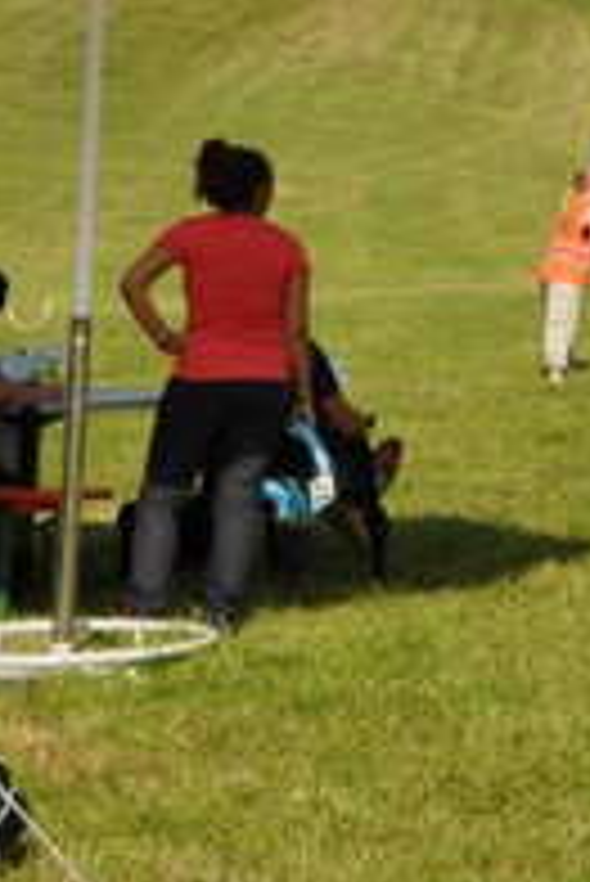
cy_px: -45
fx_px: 3706
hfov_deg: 8.1
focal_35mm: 151
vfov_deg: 13.4
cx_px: 1630
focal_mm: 25
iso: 200
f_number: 14
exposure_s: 1/200
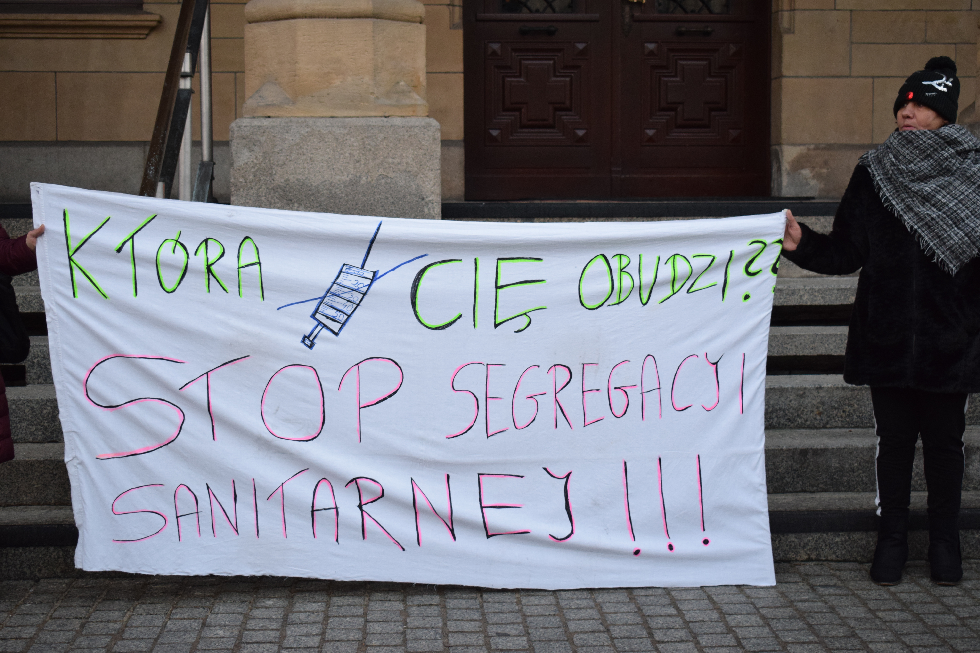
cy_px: 326
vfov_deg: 22.6
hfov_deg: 33.4
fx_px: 1633
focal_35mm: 60
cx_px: 490
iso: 1100
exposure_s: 1/60
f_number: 4.8
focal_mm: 40
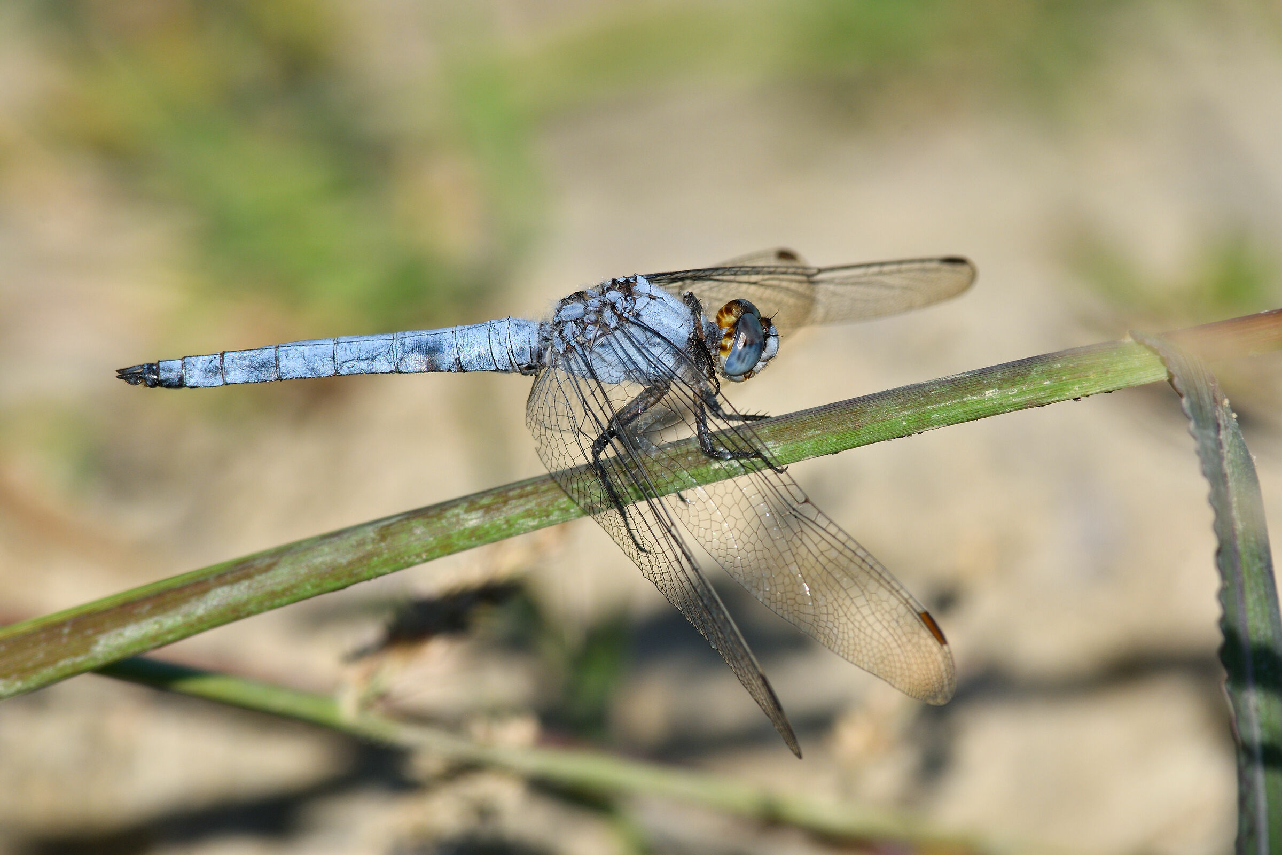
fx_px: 22433
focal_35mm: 630
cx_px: 641
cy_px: 428
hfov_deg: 3.3
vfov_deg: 2.2
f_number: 10
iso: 200
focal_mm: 420
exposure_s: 1/640
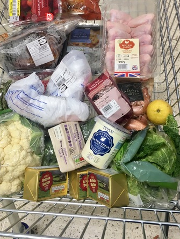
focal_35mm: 39
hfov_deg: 36.8
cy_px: 95
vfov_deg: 47.6
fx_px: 270
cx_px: 82
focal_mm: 4.15
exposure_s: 1/33
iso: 32
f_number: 2.2
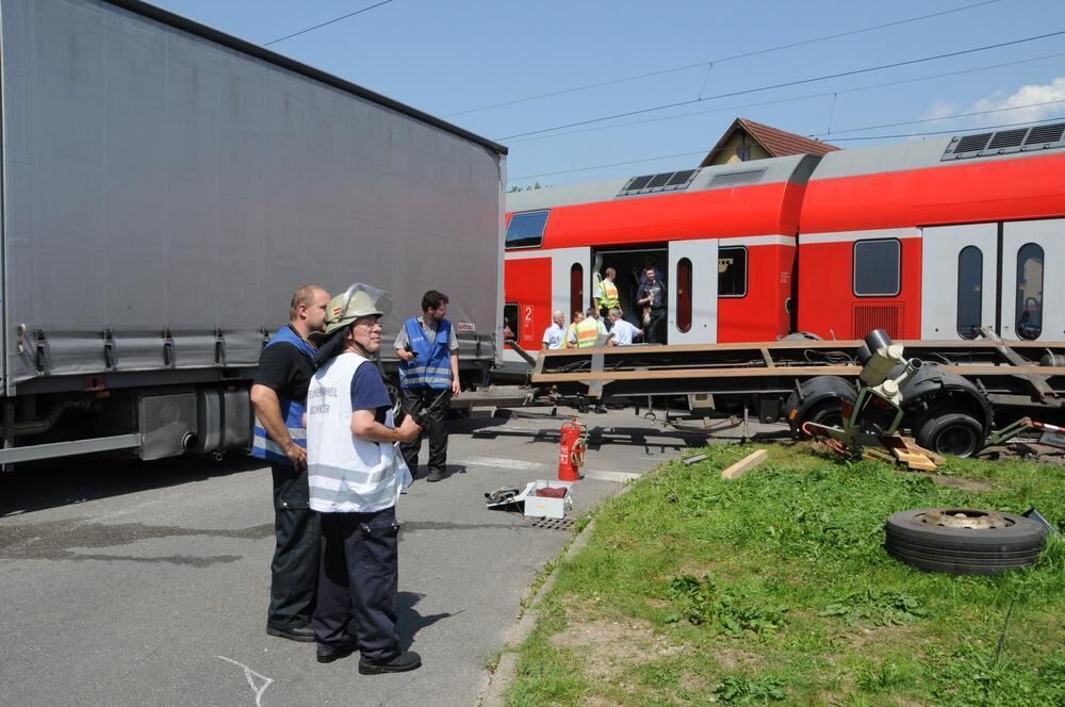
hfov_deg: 62.0
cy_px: 354
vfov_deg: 43.5
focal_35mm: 30
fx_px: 886
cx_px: 532
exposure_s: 1/640
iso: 500
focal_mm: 20
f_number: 13
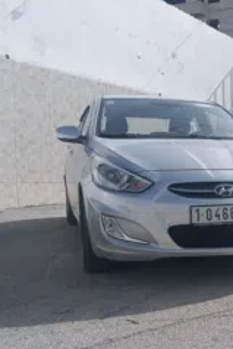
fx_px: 456
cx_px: 195
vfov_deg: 41.0
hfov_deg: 27.9
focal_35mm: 47
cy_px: 249
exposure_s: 1/934
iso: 125
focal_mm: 3.98
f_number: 1.8
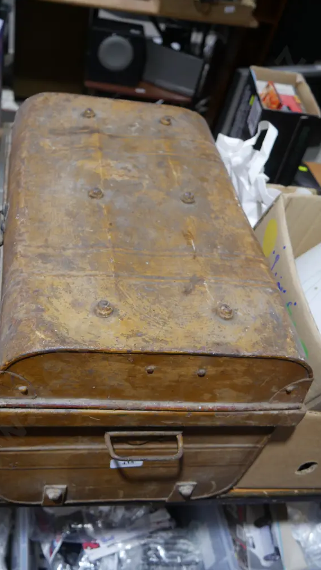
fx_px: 499
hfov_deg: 35.5
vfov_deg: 59.5
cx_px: 123
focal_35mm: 33
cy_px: 283
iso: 320
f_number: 3.6
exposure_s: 1/60
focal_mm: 15
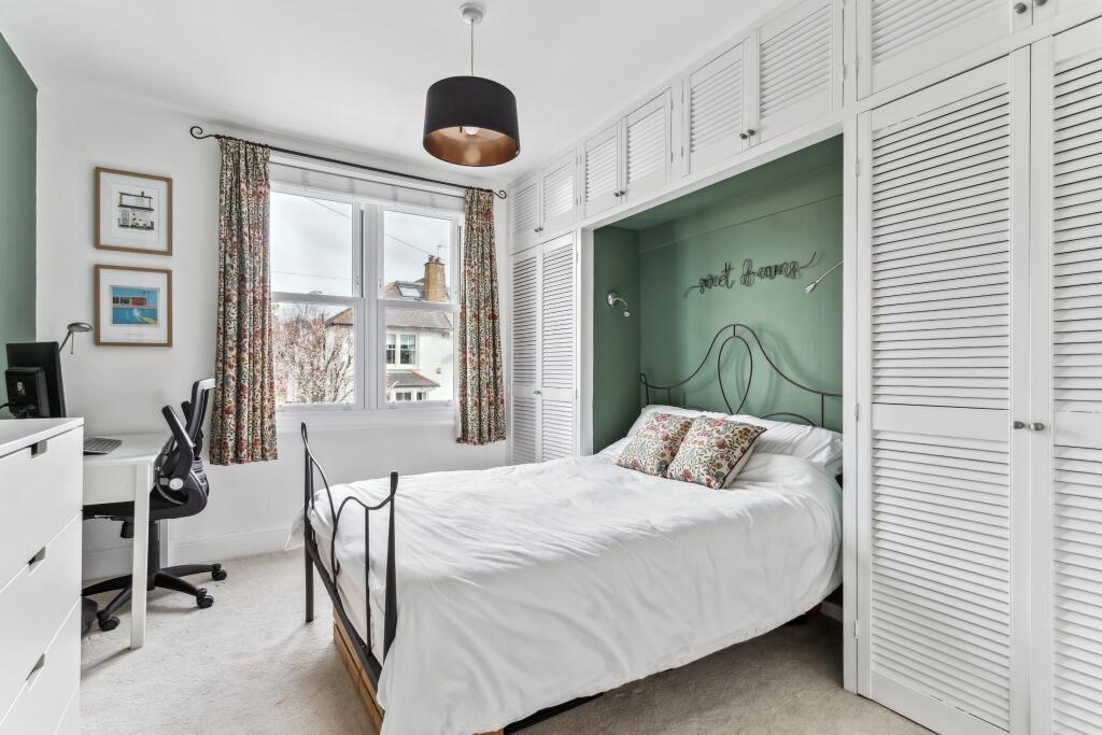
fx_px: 520
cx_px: 551
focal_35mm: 17
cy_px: 368
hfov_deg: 93.3
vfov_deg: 70.5
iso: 800
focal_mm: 17
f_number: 6.3
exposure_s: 1/160
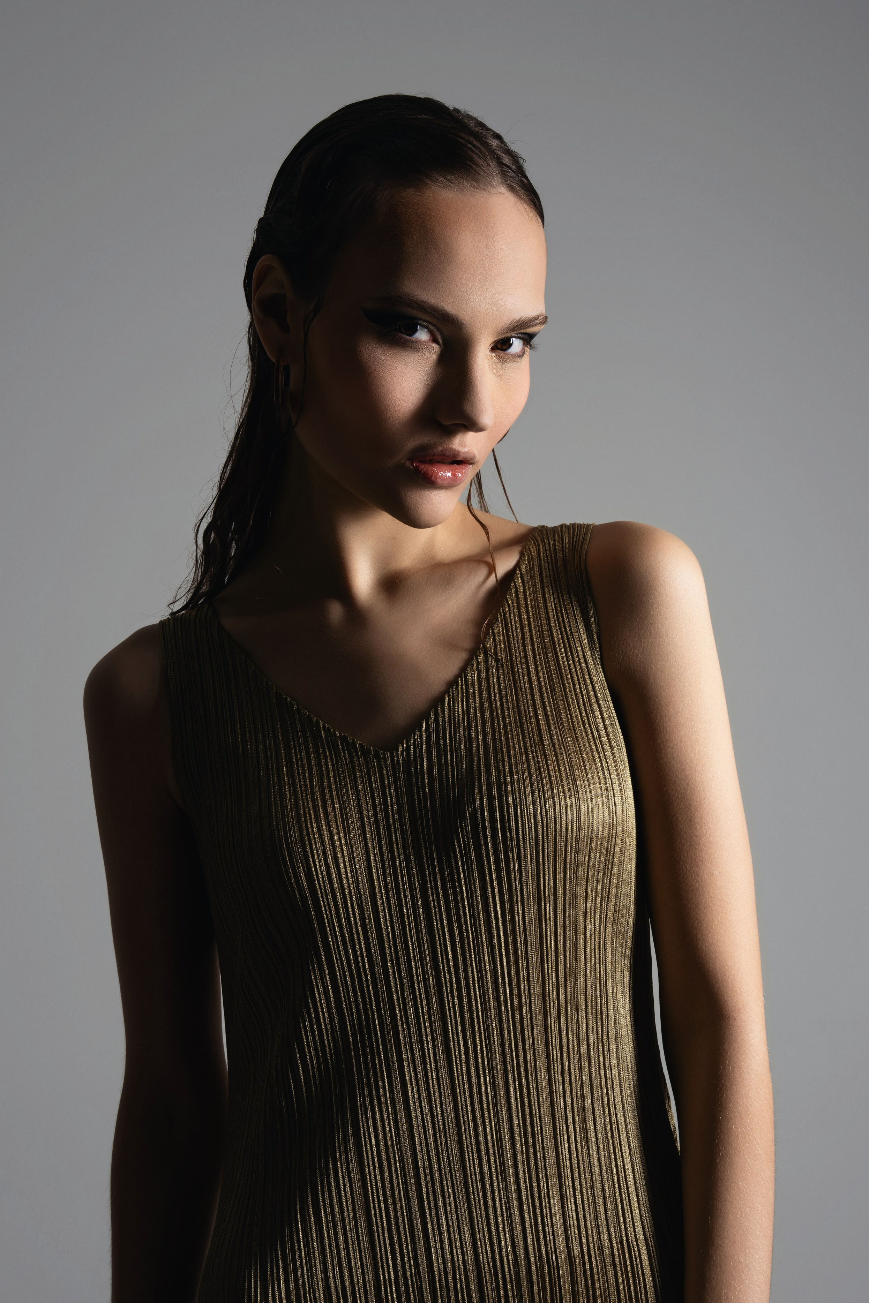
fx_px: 1354
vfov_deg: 51.4
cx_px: 434
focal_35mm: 37
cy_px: 661
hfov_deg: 35.6
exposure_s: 1/160
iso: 100
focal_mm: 36.4
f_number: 9
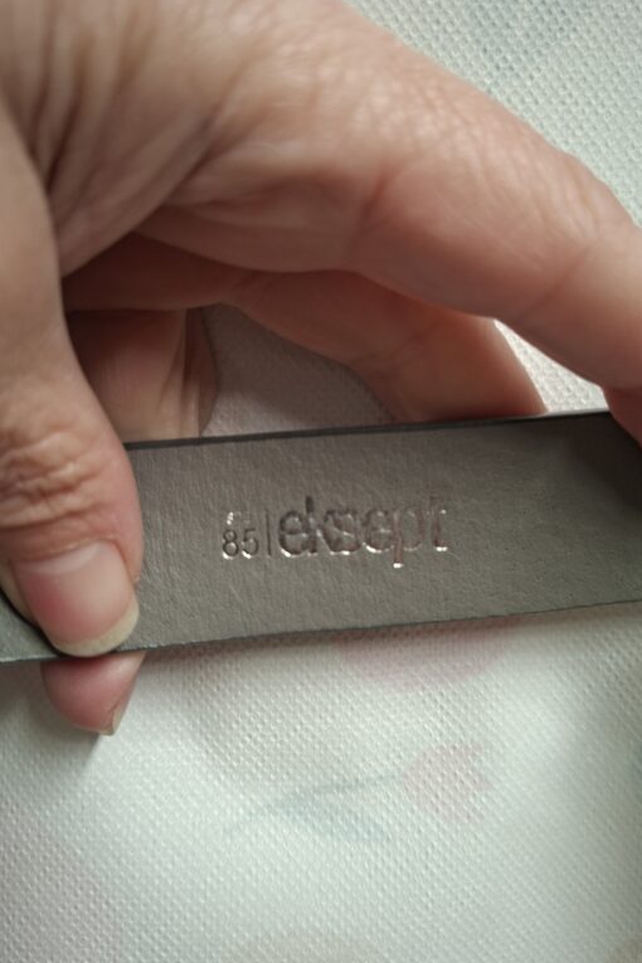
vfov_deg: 71.5
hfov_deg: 51.3
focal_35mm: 25
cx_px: 317
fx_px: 669
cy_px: 480
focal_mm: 5.54
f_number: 1.8
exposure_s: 1/30
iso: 250
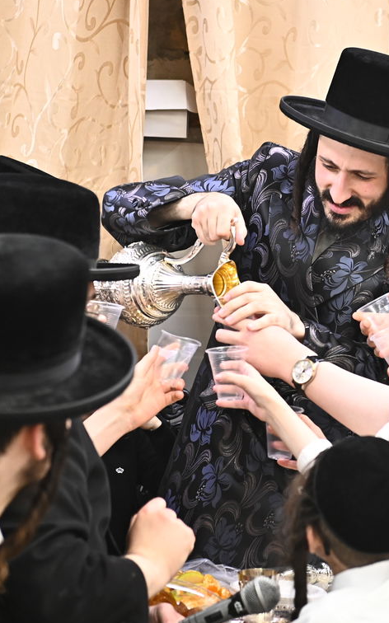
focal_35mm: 117
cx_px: 338
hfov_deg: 11.1
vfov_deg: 17.8
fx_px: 1986
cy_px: 260
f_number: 3.5
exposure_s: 1/200
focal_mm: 62
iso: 2000
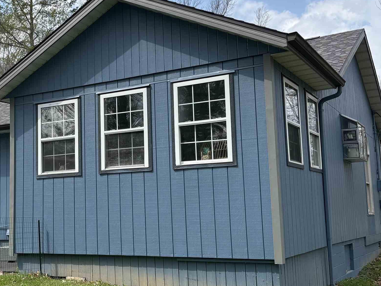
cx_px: 98
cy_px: 137
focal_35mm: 51
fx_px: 561
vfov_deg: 28.6
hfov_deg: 36.7
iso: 50
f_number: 1.6
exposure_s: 1/2865
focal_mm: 5.96
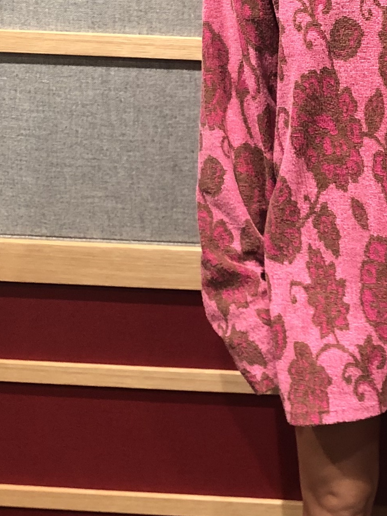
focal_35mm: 87
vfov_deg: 22.3
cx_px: 446
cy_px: 135
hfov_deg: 16.4
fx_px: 1297
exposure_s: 1/17
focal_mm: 4
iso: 64
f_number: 1.8
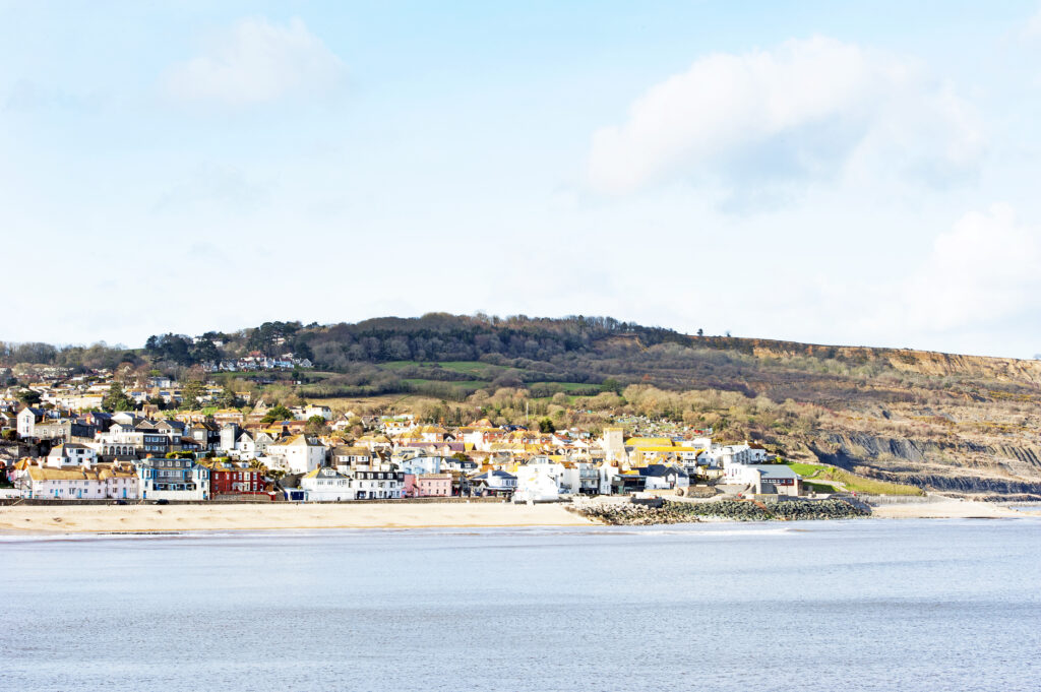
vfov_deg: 19.4
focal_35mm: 70
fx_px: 2022
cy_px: 346
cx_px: 520
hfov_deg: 28.9
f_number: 22
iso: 200
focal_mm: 70
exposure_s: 1/60
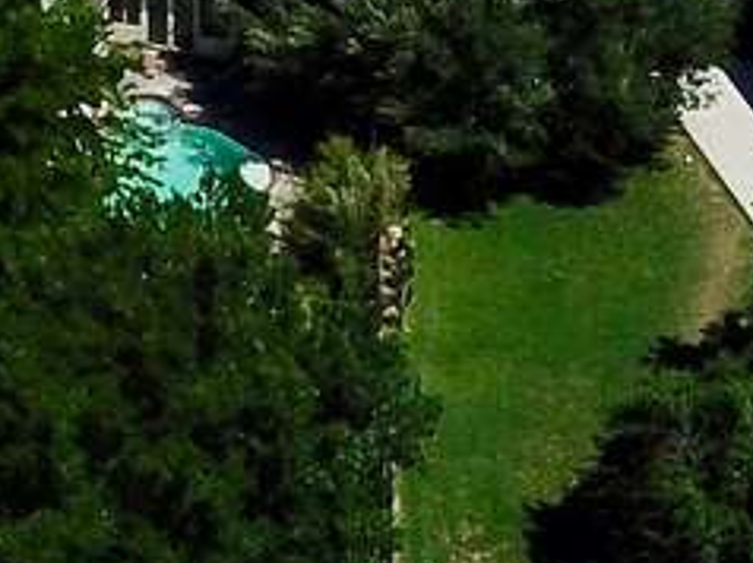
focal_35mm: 175
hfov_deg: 11.3
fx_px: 3803
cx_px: 345
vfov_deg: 7.6
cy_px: 1547
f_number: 2.2
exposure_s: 1/3610
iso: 100
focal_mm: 4.73
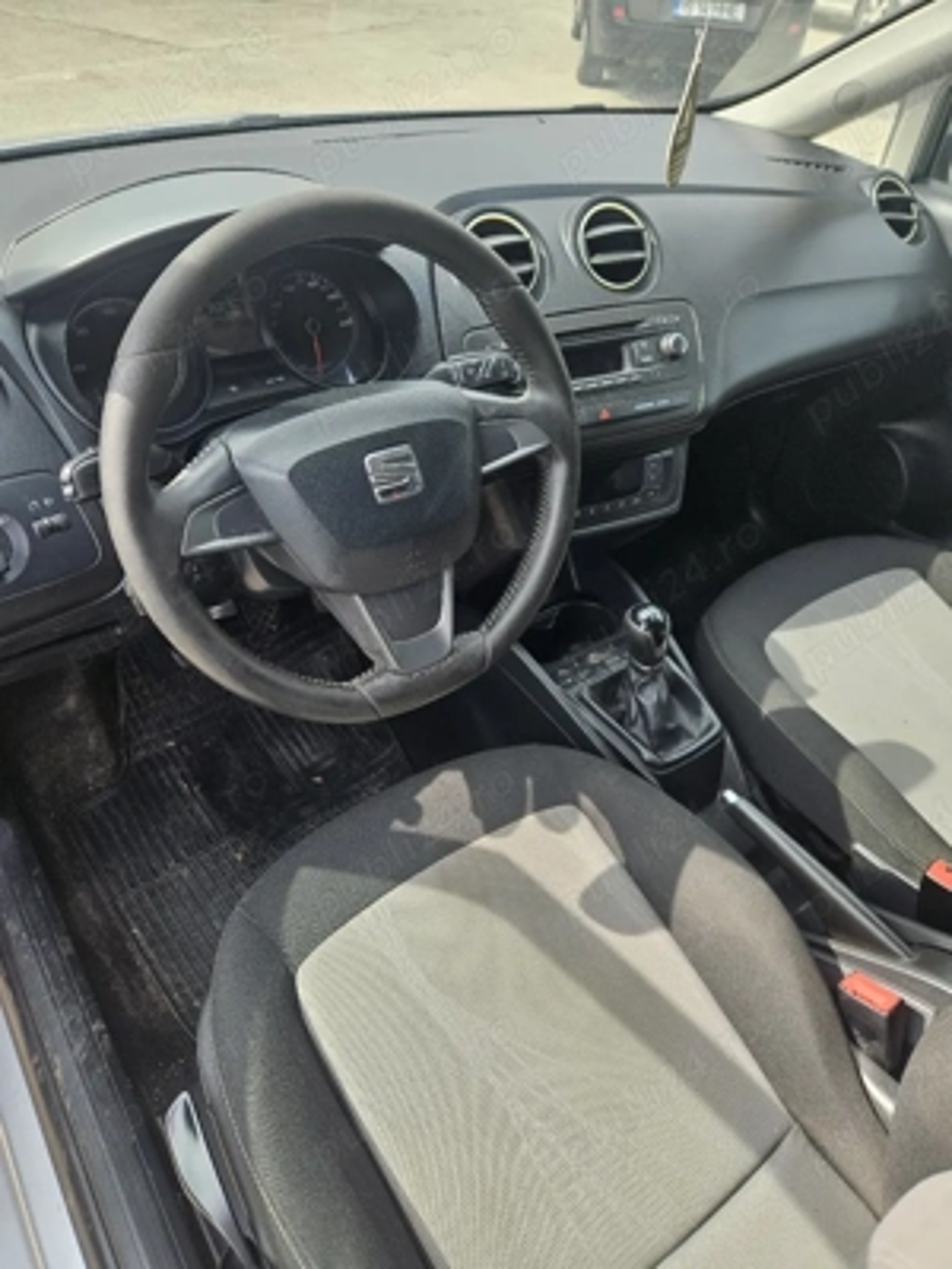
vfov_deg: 73.9
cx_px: 476
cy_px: 634
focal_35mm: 23
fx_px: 843
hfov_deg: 58.9
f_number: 1.8
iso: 25
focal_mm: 5.4
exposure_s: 1/217
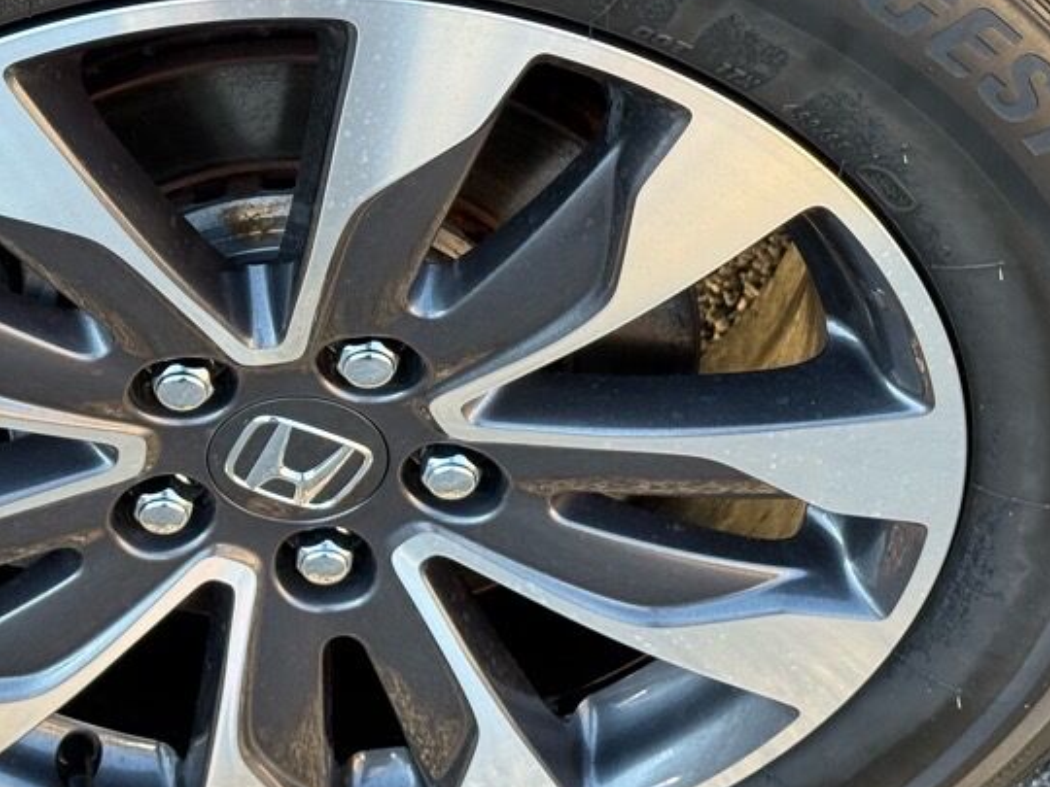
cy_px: 187
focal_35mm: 91
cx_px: 309
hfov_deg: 21.4
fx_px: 2760
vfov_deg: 16.1
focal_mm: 6.76
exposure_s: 1/242
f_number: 1.78
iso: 160
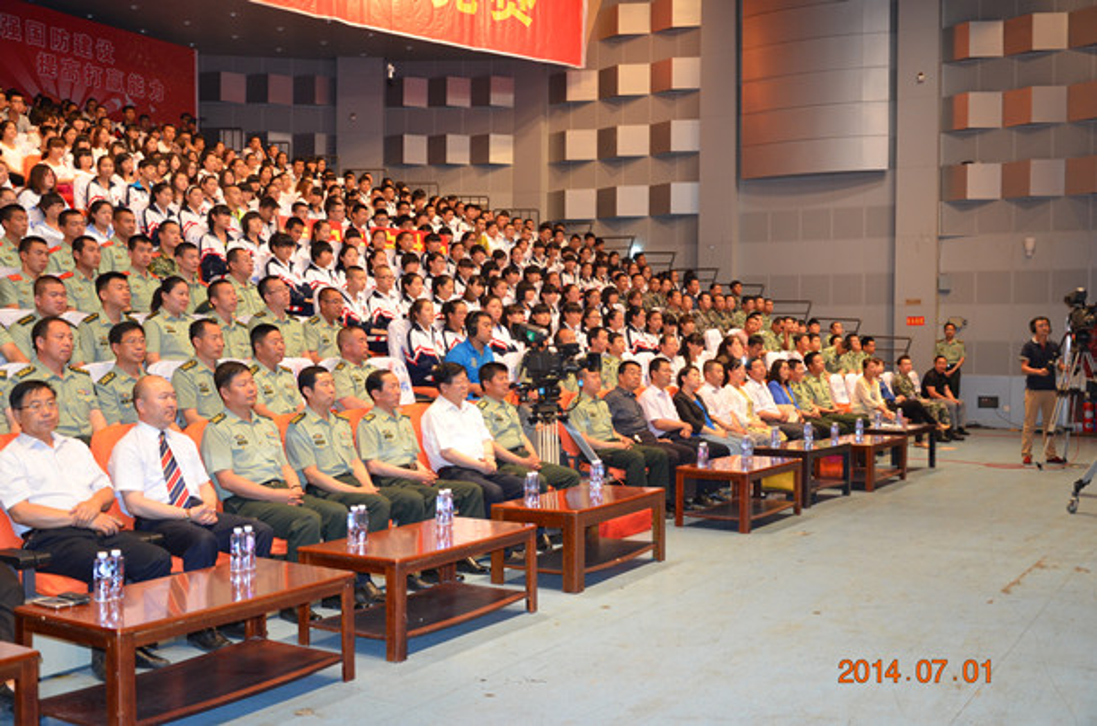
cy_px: 363
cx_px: 548
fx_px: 1140
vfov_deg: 35.3
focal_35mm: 38
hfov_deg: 51.4
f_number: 4
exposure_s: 1/60
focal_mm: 25
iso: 800
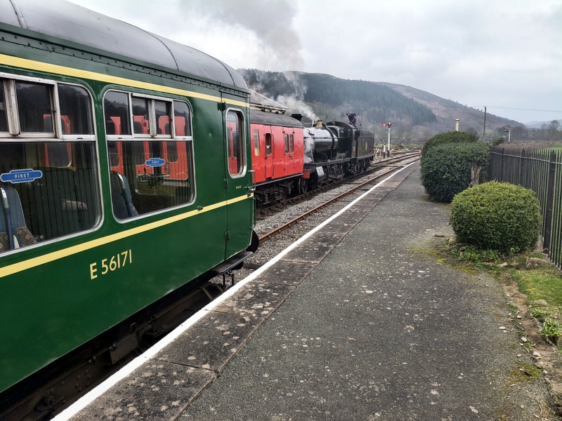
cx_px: 281
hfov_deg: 67.3
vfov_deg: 53.1
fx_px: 422
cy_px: 210
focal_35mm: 26
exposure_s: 1/176
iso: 100
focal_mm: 4.81
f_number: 1.8
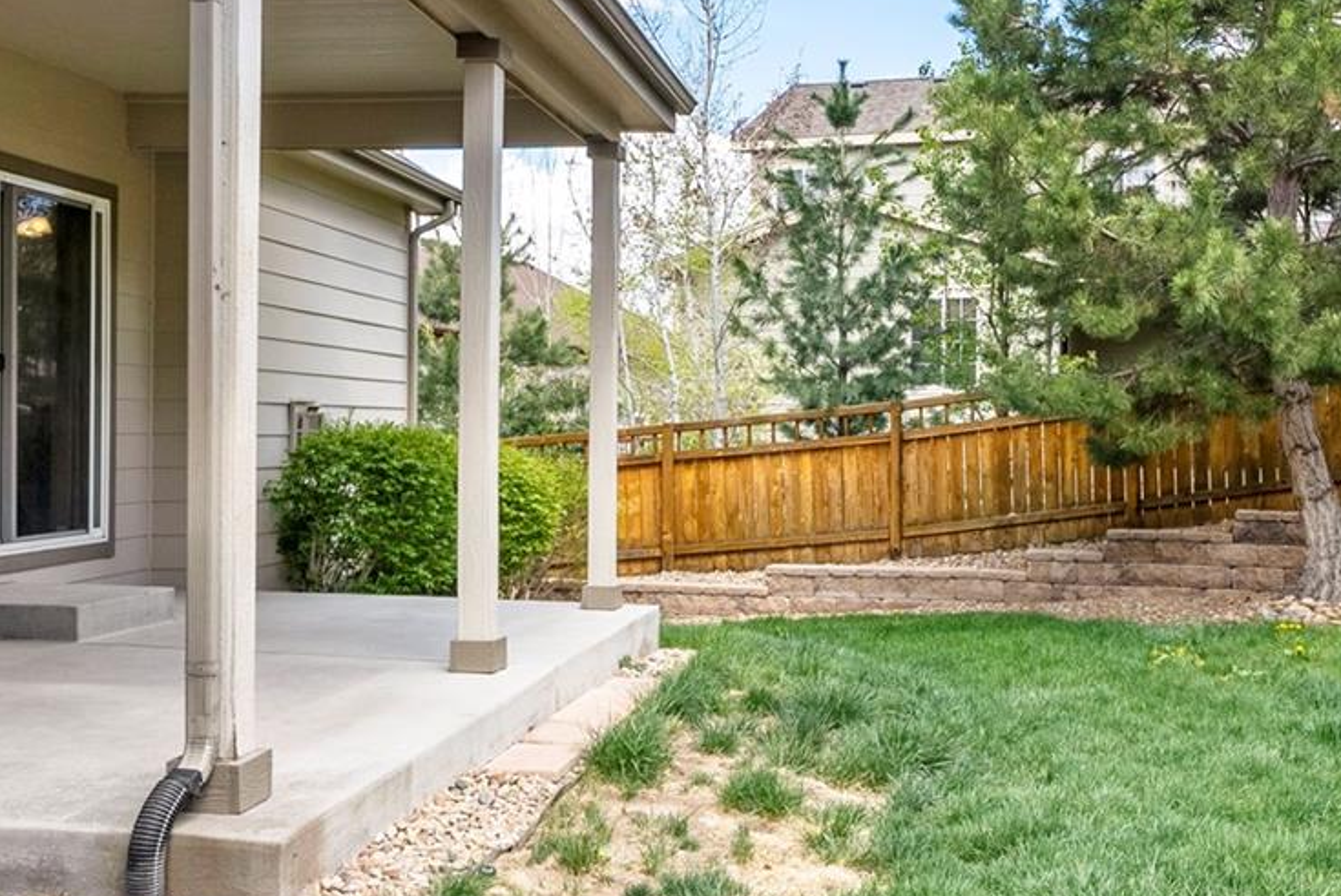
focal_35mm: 37
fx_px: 1379
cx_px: 845
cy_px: 374
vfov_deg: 35.9
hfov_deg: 51.3
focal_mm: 17
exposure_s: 1/160
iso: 250
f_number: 8
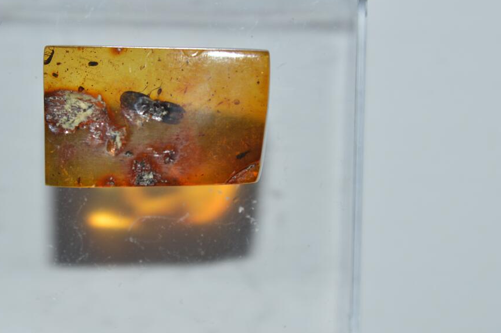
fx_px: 1665
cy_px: 141
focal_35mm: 120
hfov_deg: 17.1
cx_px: 180
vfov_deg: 11.4
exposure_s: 1/60
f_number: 8
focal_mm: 55
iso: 100
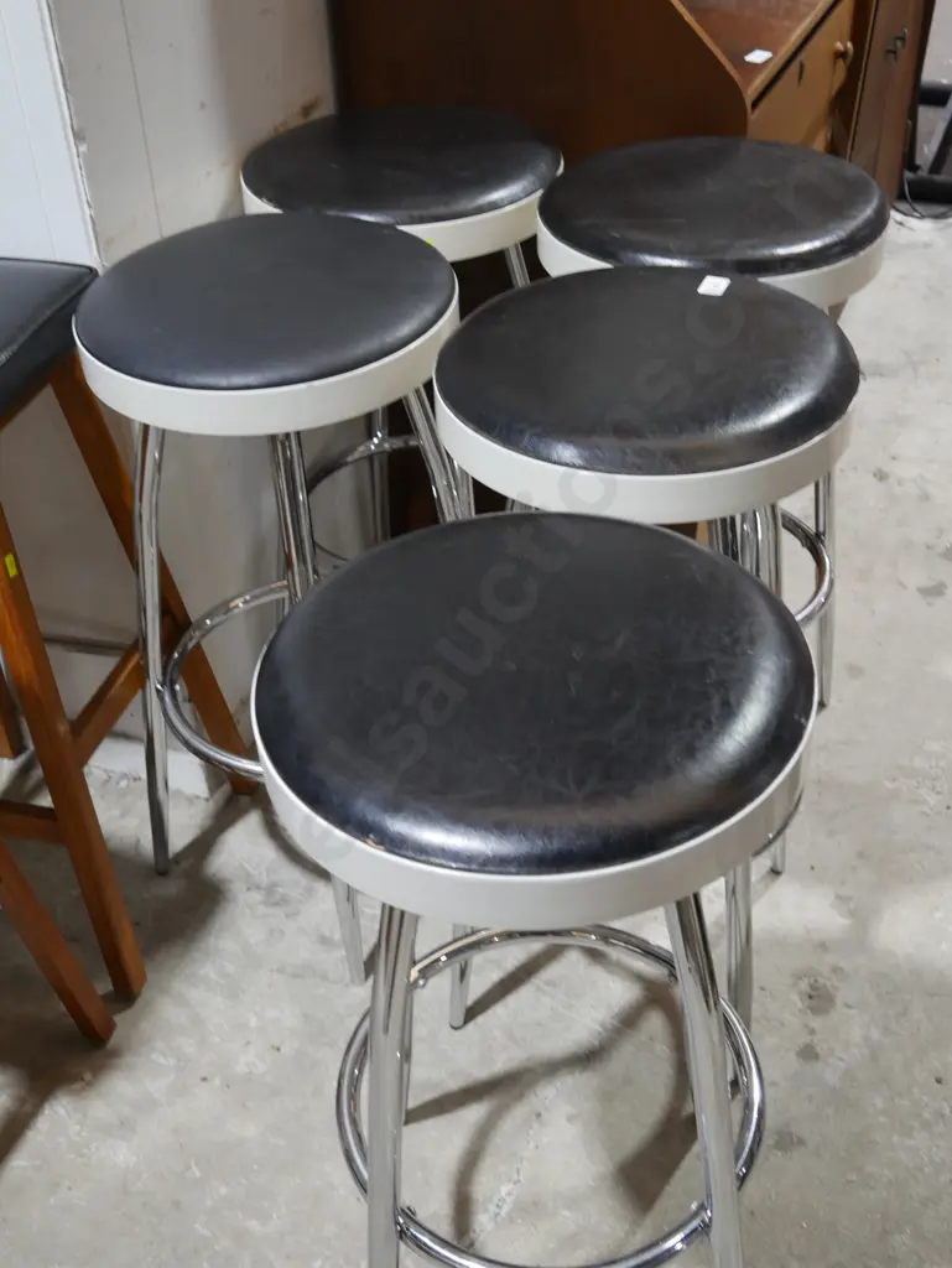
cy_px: 634
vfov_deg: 44.8
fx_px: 1539
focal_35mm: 42
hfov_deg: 34.4
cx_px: 476
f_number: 4.6
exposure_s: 1/60
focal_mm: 21
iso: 500
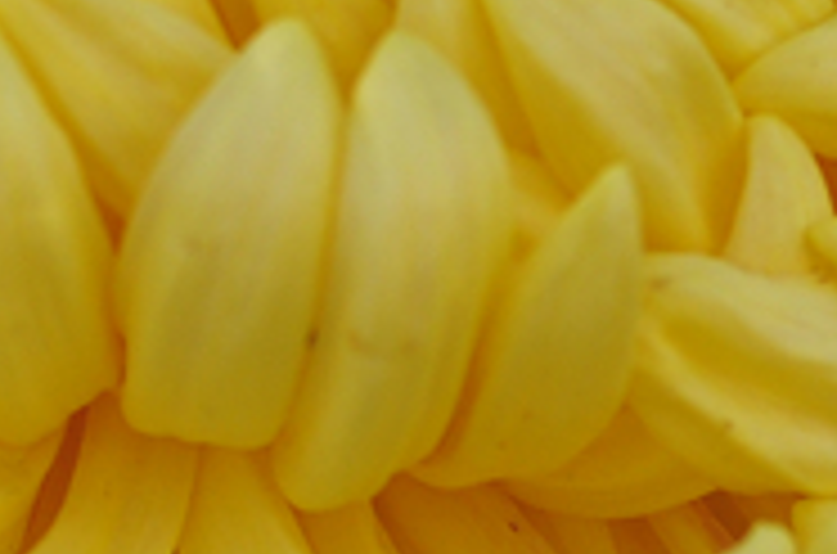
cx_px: 346
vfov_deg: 3.4
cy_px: 504
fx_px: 9369
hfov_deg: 5.1
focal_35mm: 404
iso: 200
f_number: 3.5
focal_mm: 50
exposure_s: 1/1250
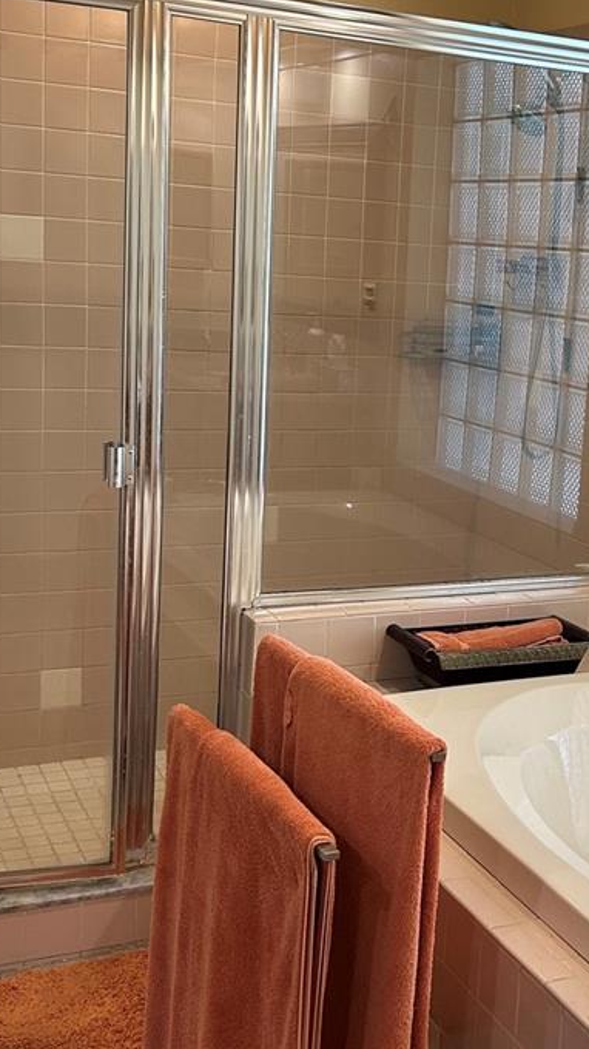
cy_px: 531
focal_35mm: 50
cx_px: 473
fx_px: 1390
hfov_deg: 23.6
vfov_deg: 41.3
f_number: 1.5
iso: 100
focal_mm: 5.7
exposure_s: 1/120
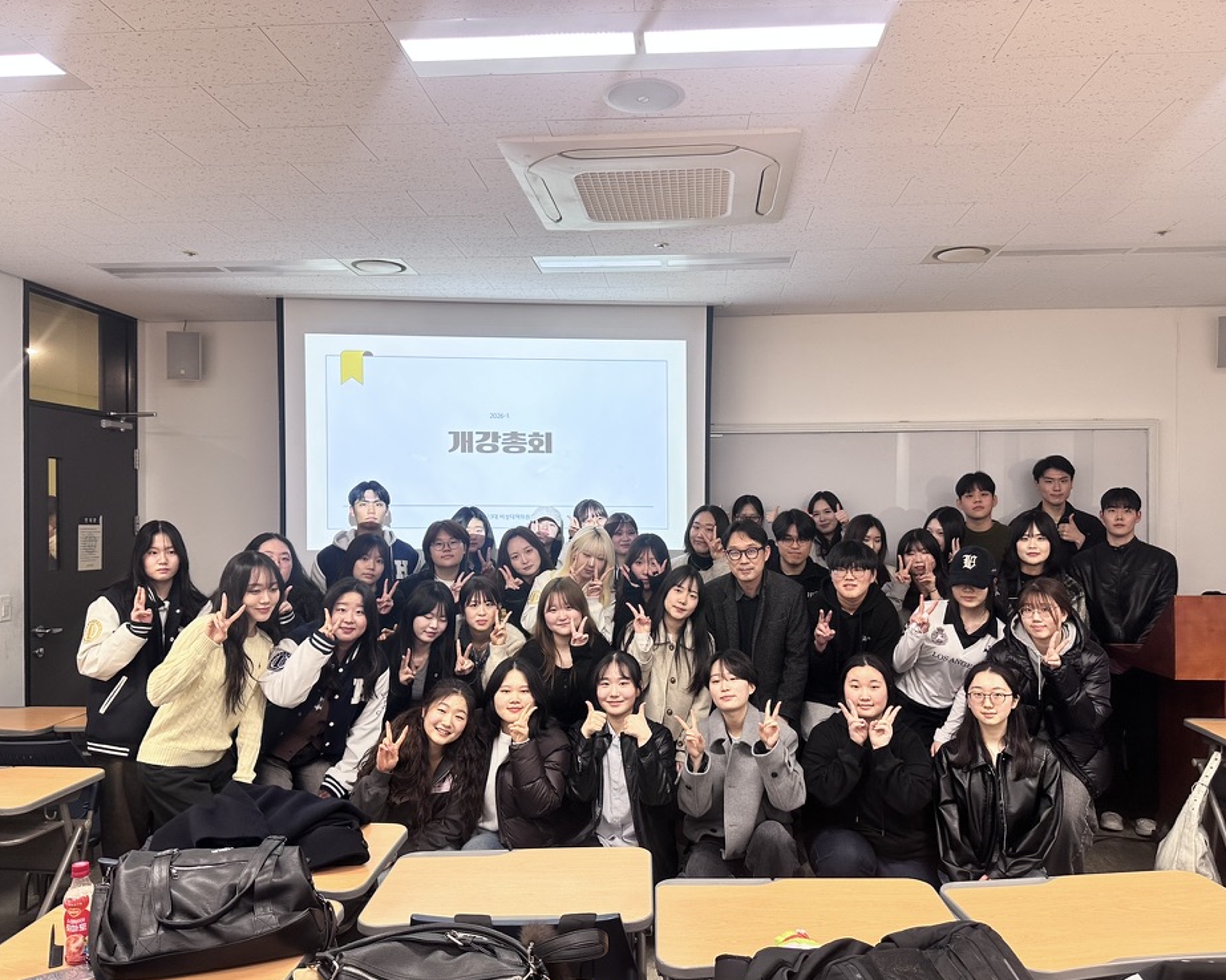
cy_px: 509
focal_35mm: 26
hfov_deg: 66.0
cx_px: 632
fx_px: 943
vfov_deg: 54.9
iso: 100
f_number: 1.78
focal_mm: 6.86
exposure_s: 1/120
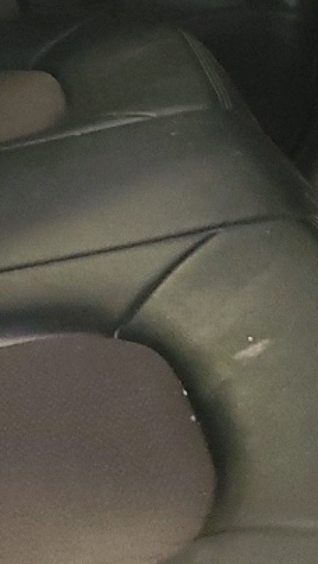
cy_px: -19
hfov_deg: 10.8
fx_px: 1678
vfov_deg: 18.5
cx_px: 91
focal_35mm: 112
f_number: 1.5
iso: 301
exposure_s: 1/40
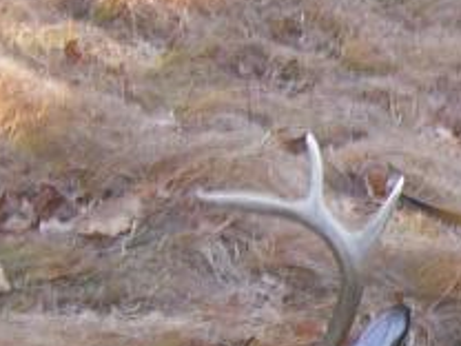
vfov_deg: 9.4
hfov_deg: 12.0
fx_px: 2091
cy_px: 339
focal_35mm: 157
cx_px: 687
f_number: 3.1
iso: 100
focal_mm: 6.6
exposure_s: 1/34
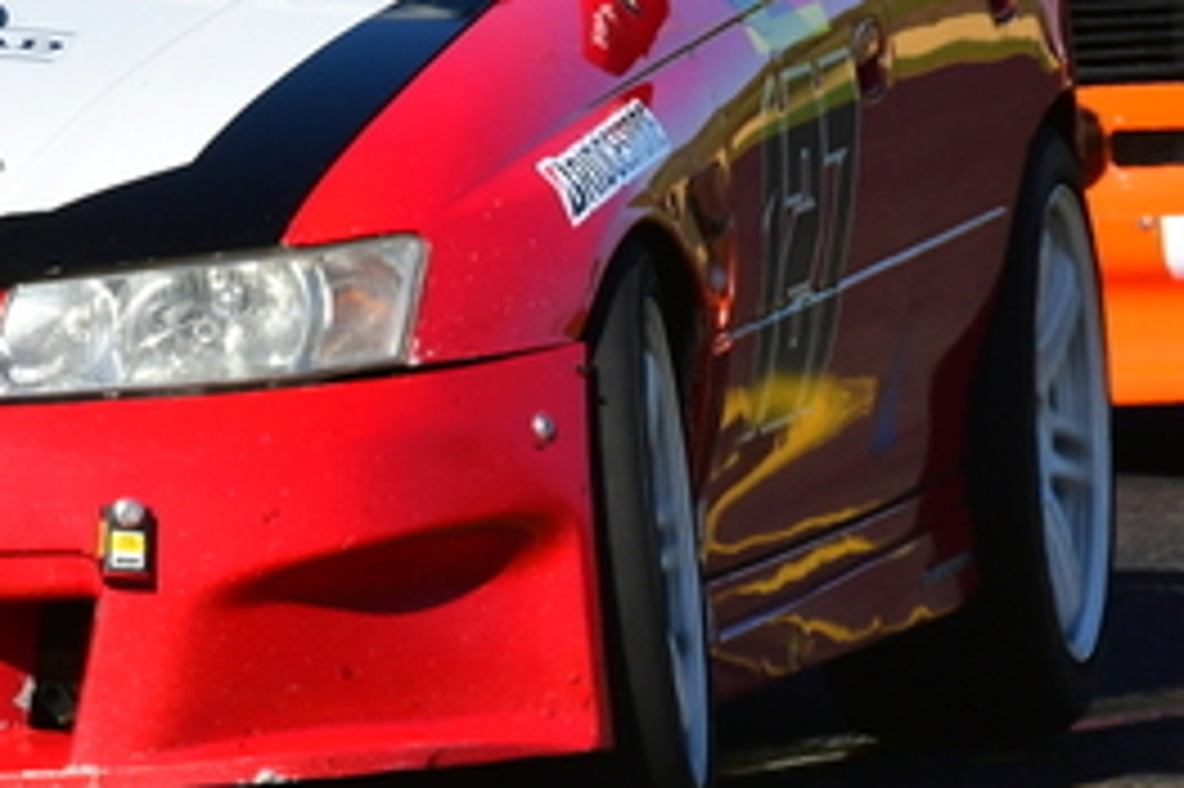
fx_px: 62973
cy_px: 38
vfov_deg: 0.7
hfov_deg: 1.1
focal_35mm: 1916
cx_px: -23
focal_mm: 420
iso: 500
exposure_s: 1/640
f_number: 13
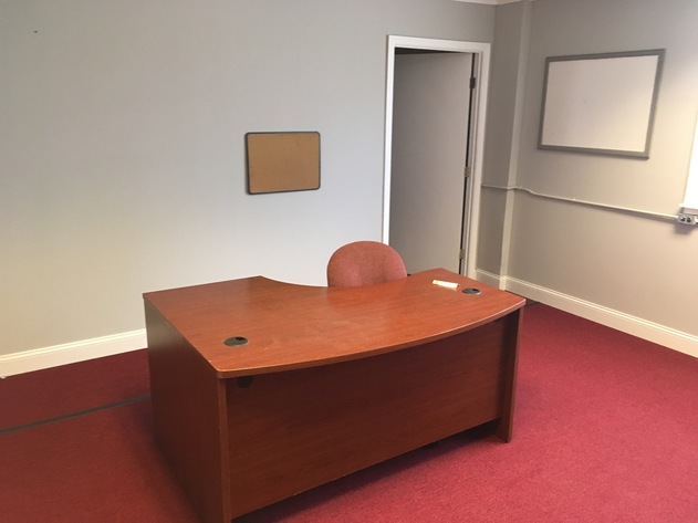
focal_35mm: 29
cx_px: 349
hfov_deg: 61.7
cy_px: 262
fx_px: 585
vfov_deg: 48.2
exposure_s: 1/24
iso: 200
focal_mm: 4.15
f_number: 2.2
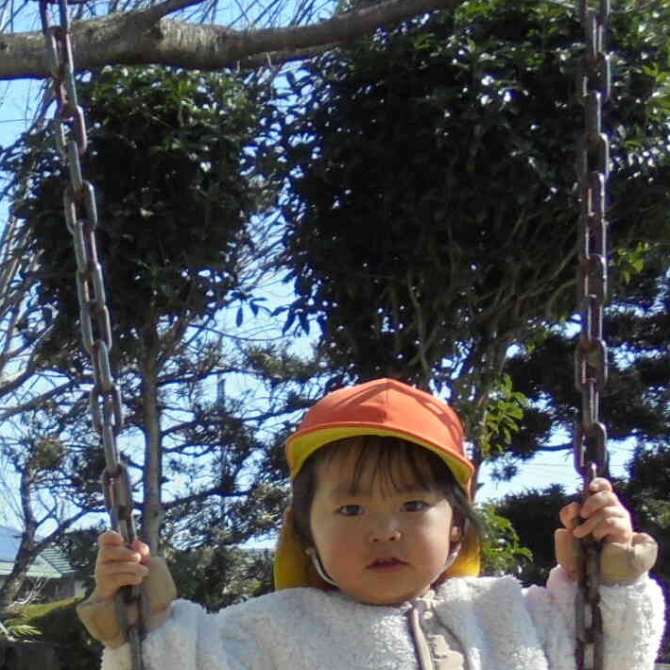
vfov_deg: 19.7
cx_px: -288
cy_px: 758
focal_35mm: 84
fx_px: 1839
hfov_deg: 18.6
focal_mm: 4.6
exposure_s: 1/500
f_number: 3.5
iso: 100
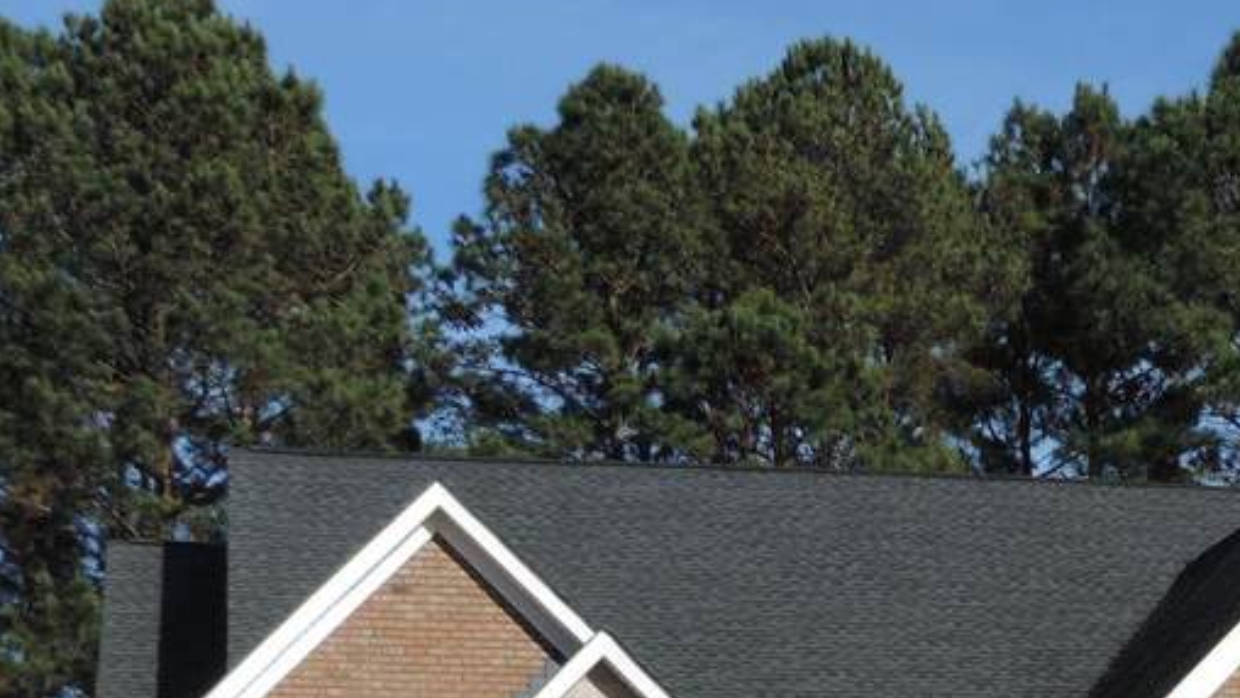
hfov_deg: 21.6
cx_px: 1167
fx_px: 3157
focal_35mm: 96
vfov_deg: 12.0
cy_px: 1071
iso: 80
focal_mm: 6.2
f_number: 3.3
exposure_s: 1/1250
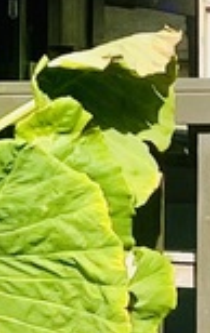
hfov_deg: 4.5
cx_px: -853
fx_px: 2249
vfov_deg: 8.5
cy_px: 141
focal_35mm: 247
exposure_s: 1/3559
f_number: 1.6
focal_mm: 5.1
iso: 32
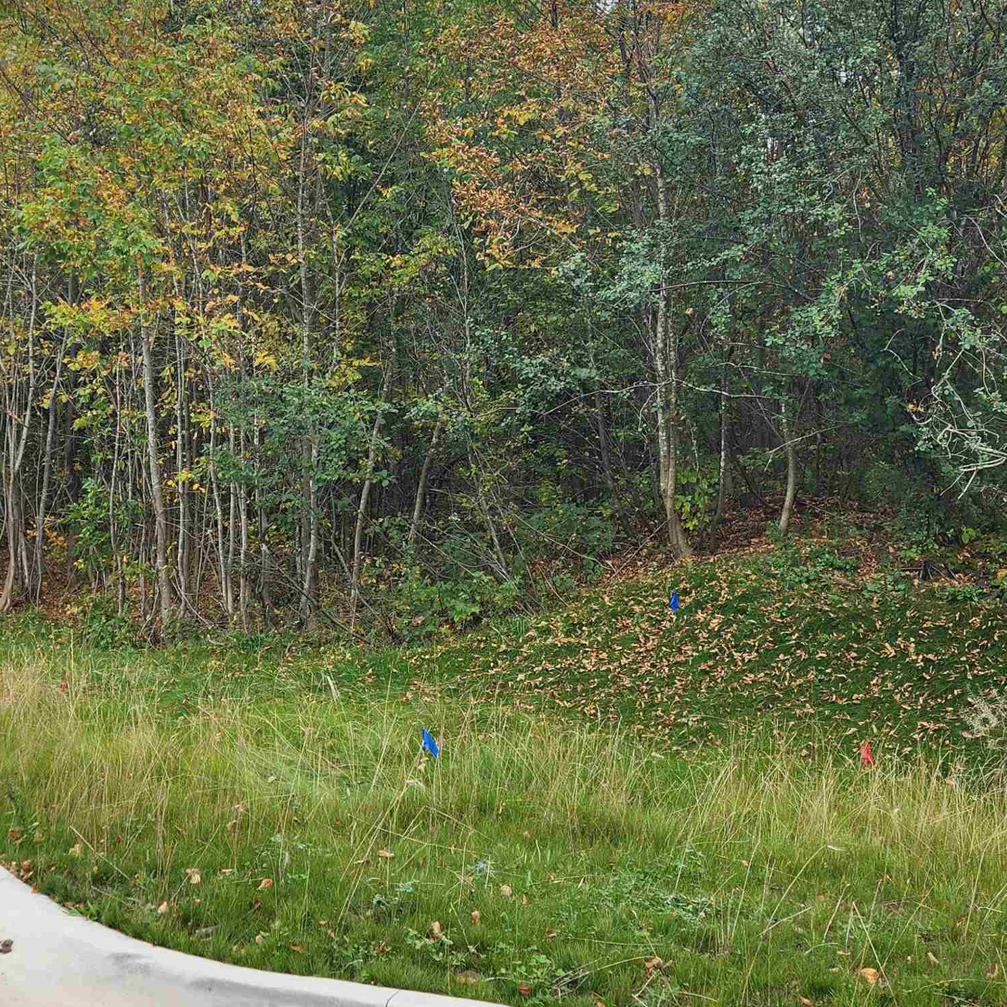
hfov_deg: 40.0
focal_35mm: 42
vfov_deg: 39.9
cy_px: 412
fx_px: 1382
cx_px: 458
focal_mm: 5.4
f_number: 1.8
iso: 20
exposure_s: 1/308
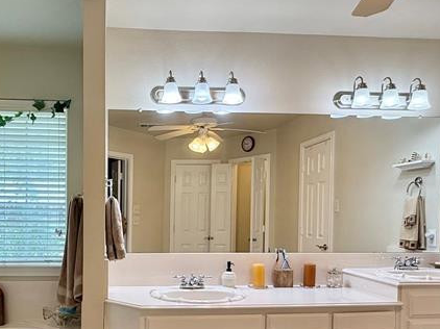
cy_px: 227
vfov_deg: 41.1
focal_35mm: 34
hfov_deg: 52.8
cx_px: 143
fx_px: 432
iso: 80
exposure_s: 1/120
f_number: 2.2
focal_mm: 2.22
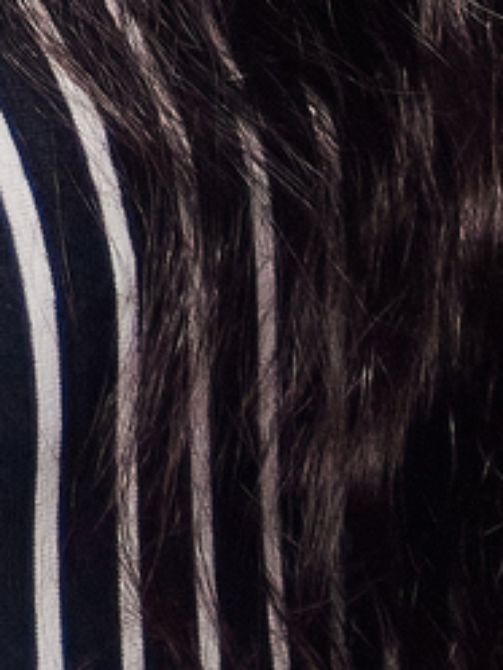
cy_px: -909
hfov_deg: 3.9
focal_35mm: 378
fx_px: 7317
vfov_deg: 5.1
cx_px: -642
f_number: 2.8
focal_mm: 34
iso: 800
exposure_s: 1/200
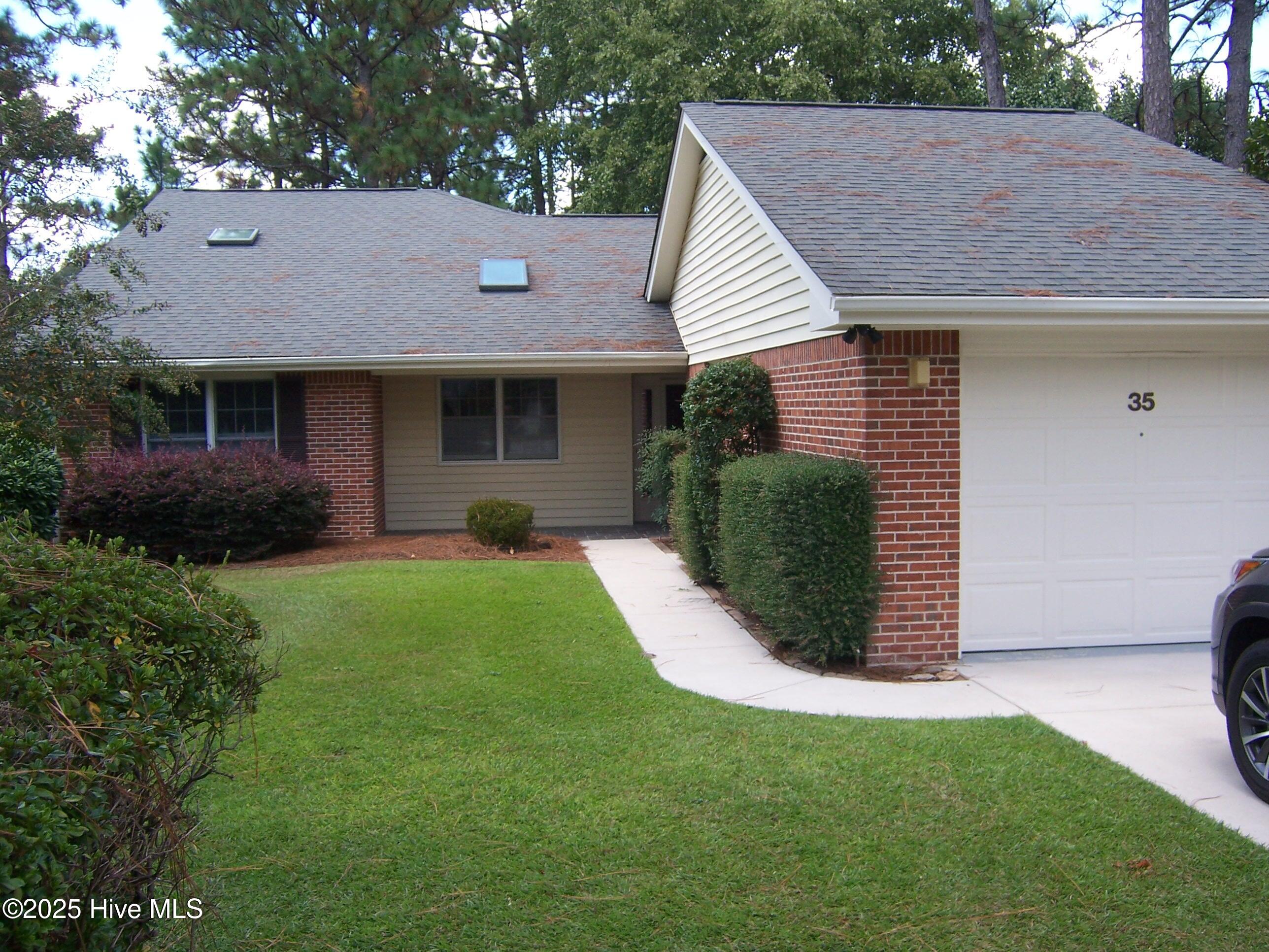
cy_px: 476
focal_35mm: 33
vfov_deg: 42.9
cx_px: 634
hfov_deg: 55.4
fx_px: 1210
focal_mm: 5.5
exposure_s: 1/180
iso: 80
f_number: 3.4
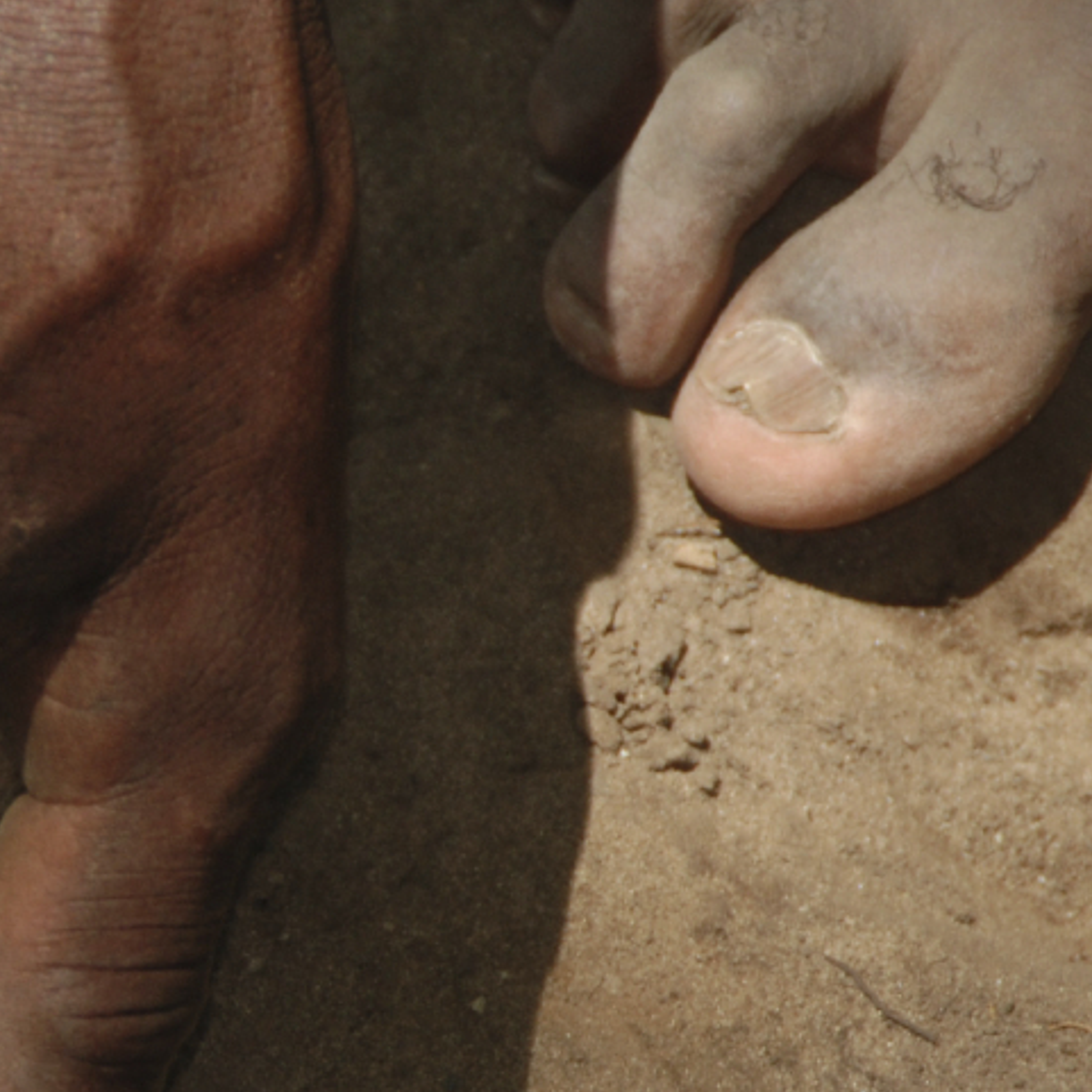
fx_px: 19237
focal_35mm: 539
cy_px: 800
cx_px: 79
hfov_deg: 3.2
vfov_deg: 3.3
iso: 200
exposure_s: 1/60
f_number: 6.3
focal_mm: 120
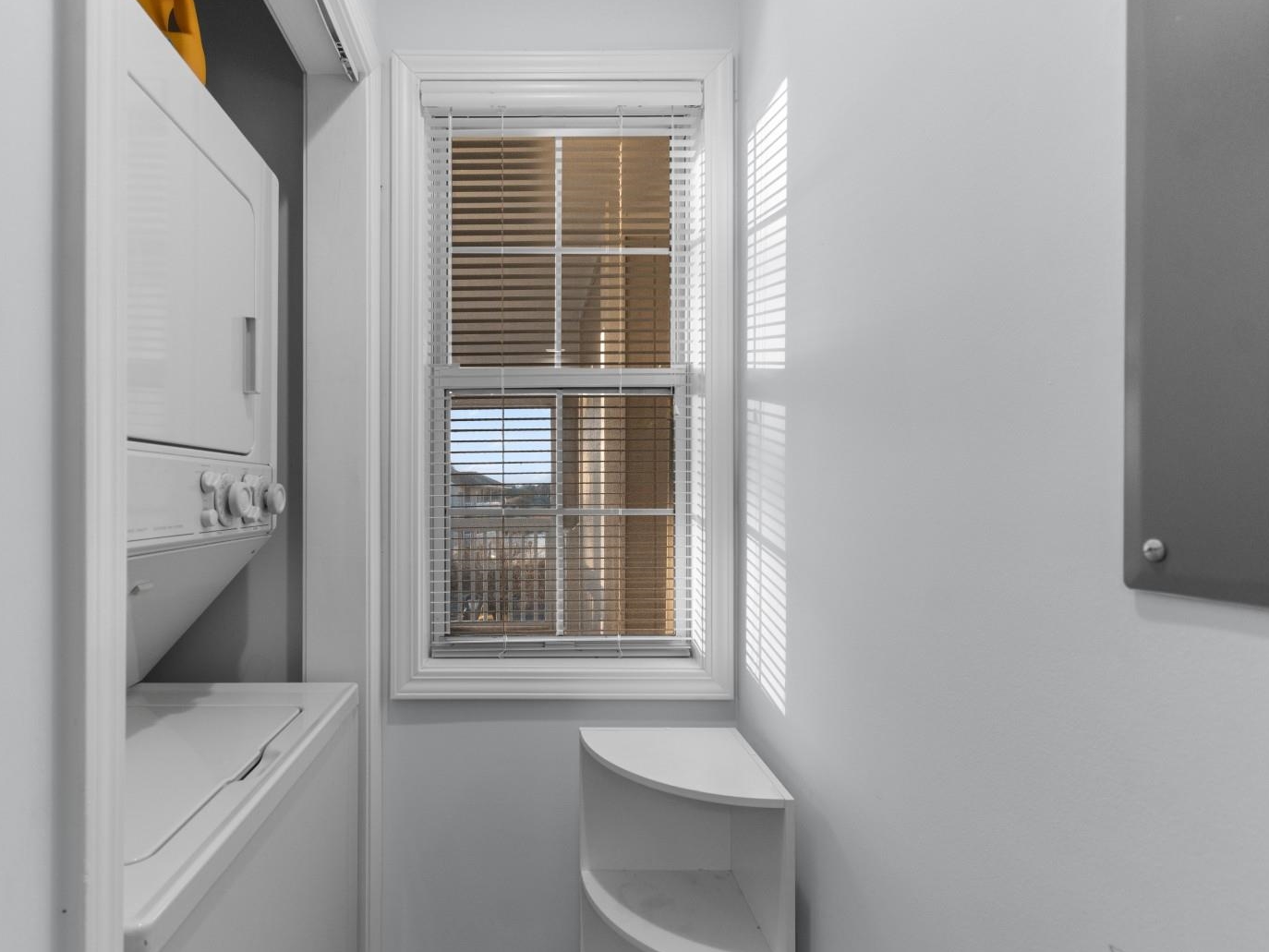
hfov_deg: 90.2
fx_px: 623
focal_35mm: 17
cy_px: 493
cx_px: 528
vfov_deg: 74.7
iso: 100
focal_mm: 10
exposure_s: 1/13
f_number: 4.5
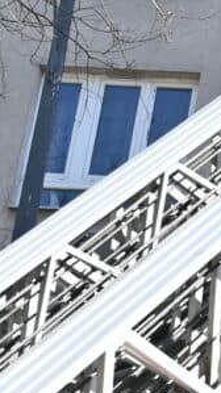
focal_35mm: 172
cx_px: 735
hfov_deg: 6.3
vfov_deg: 12.5
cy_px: 243
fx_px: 1793
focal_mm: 24
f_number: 3.2
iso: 1100
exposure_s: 1/8000
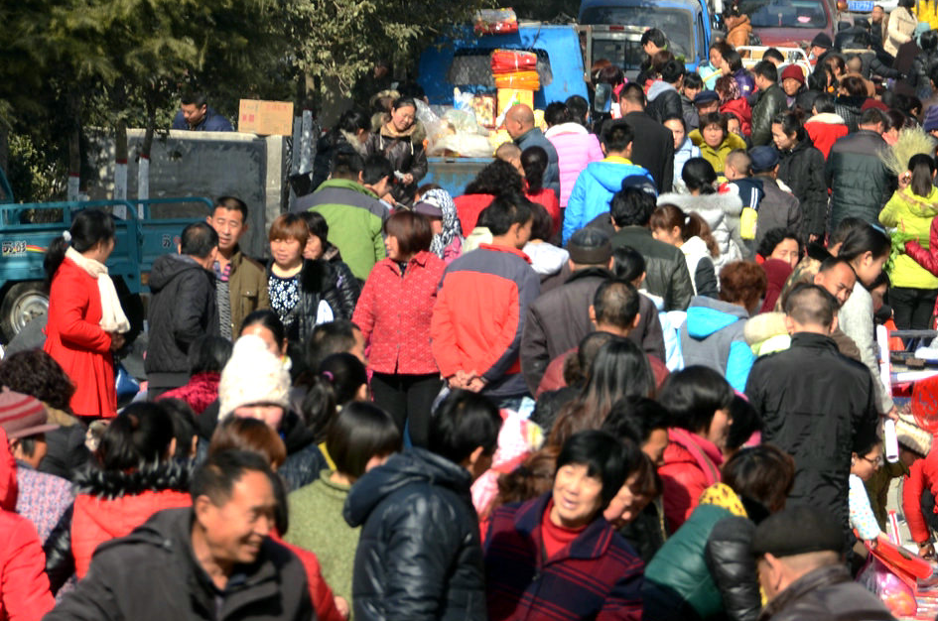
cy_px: 260
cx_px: 498
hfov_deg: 4.3
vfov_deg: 2.9
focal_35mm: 476
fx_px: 12377
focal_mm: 200
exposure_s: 1/100
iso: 160
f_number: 14
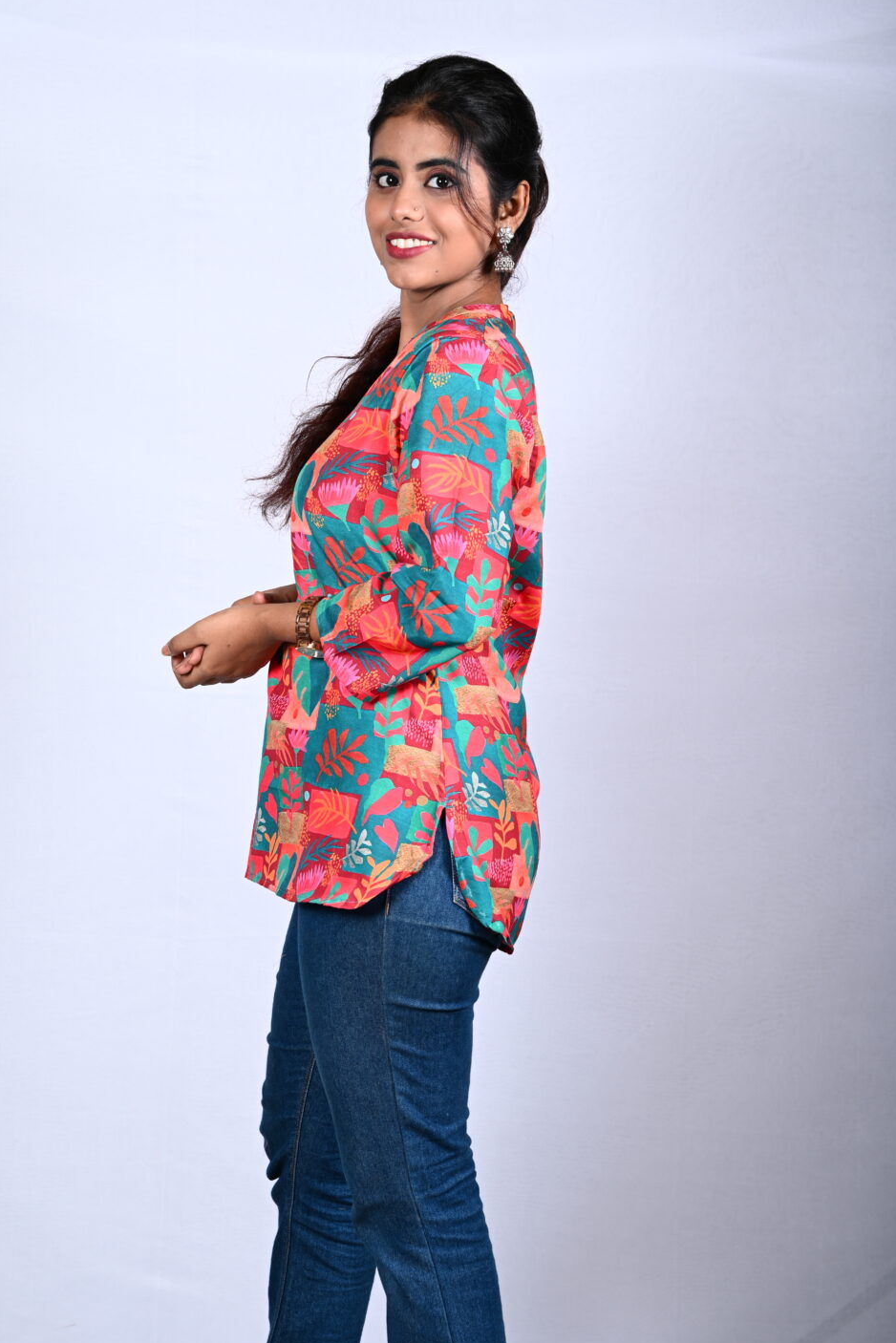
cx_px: 429
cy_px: 644
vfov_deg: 25.4
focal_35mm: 80
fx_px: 2985
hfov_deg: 17.1
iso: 100
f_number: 8
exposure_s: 1/200
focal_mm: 75
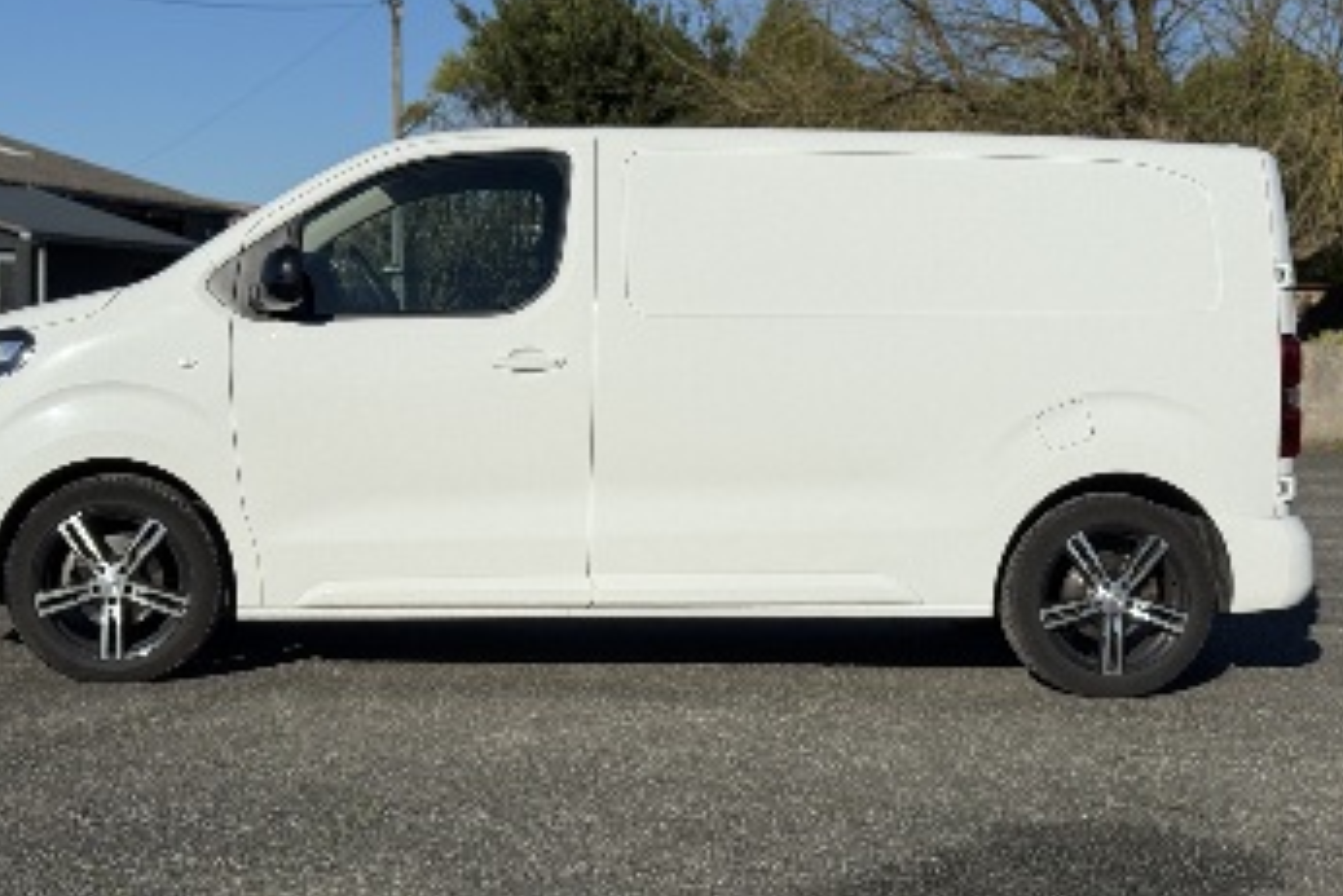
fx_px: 2239
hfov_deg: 33.3
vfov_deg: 22.6
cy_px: 512
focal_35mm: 60
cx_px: 586
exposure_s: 1/11364
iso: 50
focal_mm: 6.76
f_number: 1.78
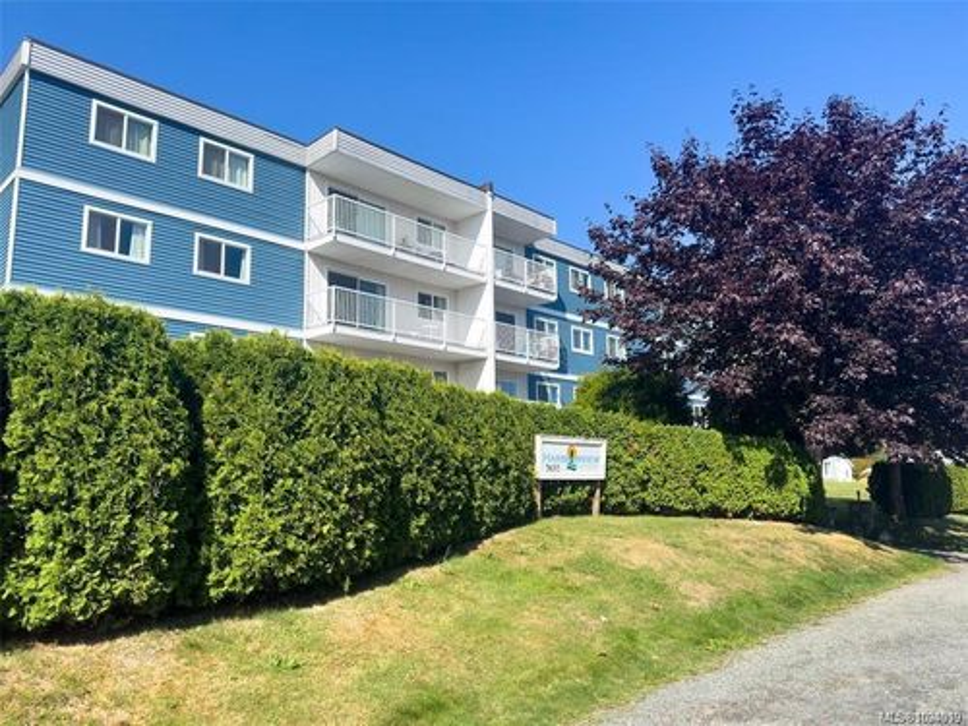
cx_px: 484
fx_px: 671
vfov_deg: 56.8
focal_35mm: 24
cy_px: 363
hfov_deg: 71.6
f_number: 1.8
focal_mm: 6.86
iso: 100
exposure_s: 1/4200
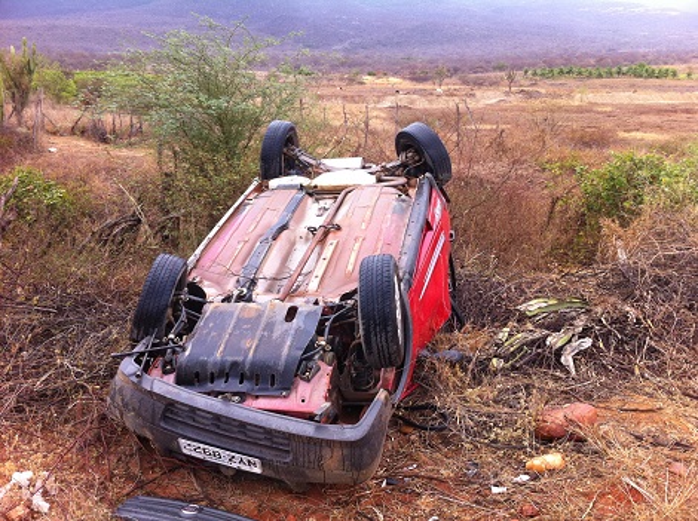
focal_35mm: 35
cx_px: 349
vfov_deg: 40.6
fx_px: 705
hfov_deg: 52.7
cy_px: 260
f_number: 2.8
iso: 80
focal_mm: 3.85
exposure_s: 1/293
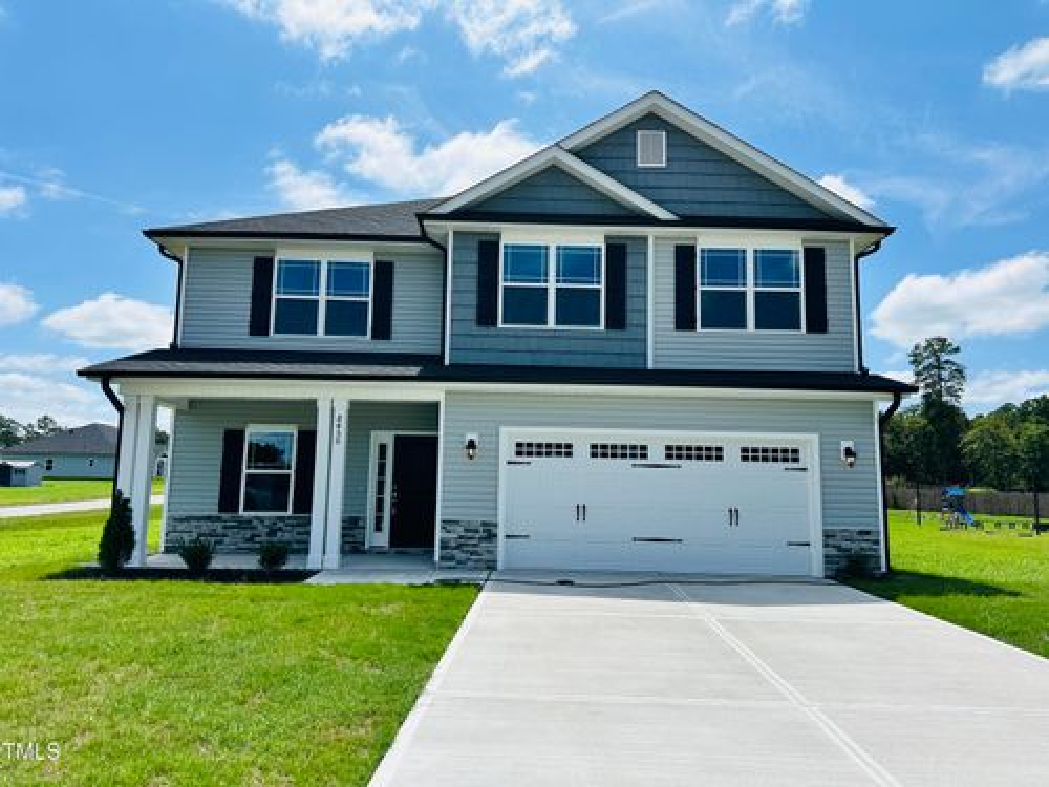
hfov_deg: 71.6
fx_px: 727
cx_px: 524
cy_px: 394
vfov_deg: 56.8
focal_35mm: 24
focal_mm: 6.86
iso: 80
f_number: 1.78
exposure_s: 1/9709
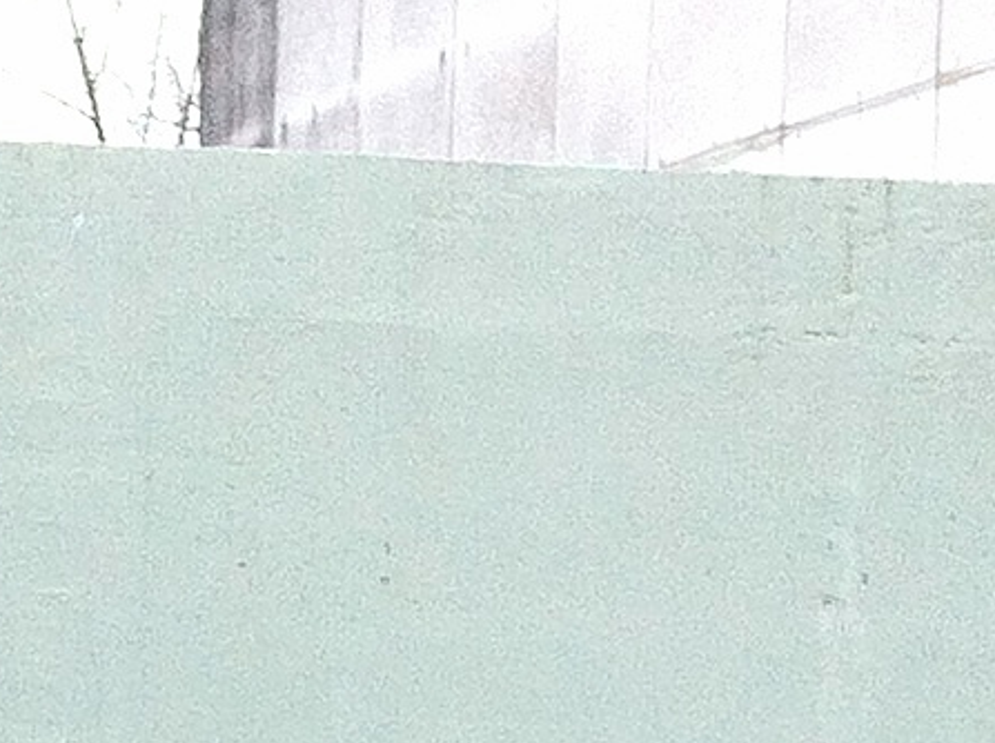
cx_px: -176
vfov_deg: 7.0
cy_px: 1597
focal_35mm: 203
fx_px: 5827
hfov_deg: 9.6
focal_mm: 3.85
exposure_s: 1/120
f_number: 2.8
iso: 125
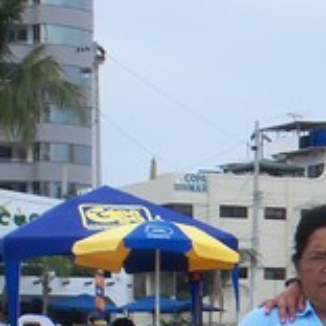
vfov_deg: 7.5
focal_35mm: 228
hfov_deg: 7.5
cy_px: 499
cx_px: 570
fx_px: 2429
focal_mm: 11.2
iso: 80
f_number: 4.7
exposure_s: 1/500
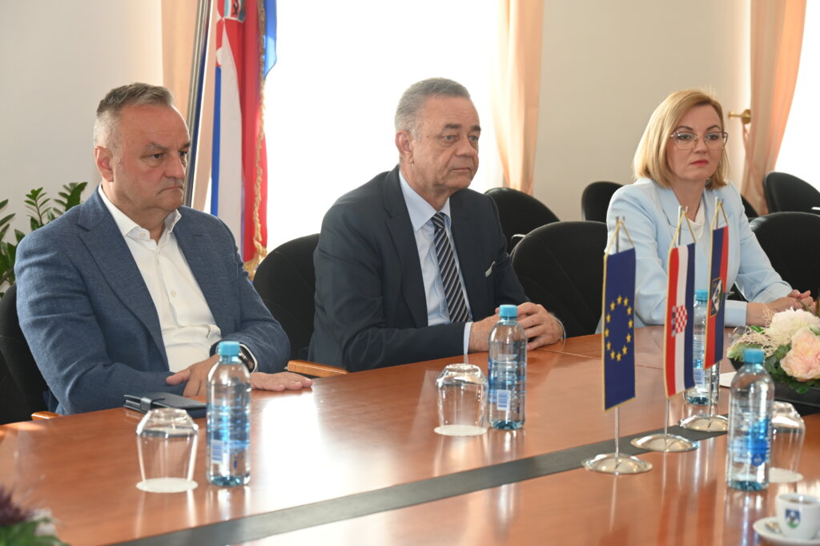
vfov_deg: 17.7
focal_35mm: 77
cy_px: 273
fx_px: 1752
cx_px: 410
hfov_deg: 26.3
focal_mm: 77
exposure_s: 1/80
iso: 720
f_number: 6
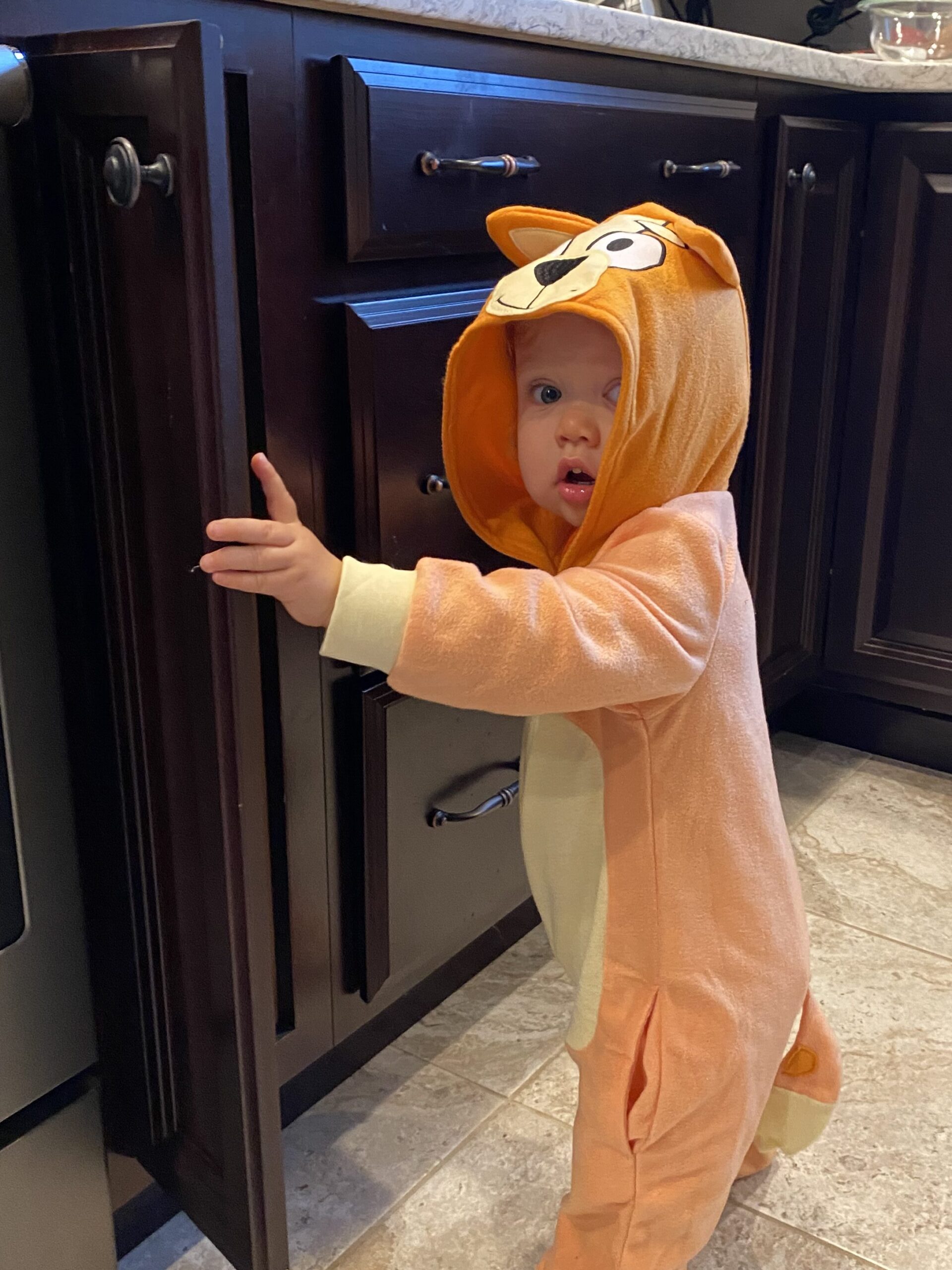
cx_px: 476
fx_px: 953
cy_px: 635
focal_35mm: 26
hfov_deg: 53.1
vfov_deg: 67.3
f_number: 1.8
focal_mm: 4.25
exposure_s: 1/60
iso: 320
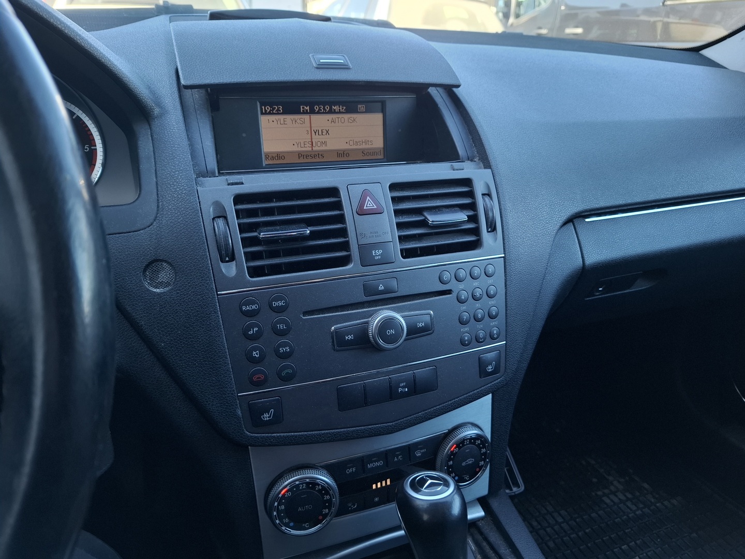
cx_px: 372
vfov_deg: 58.9
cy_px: 280
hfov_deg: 73.9
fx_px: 495
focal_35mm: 23
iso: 125
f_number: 1.8
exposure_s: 1/120
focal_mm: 5.54
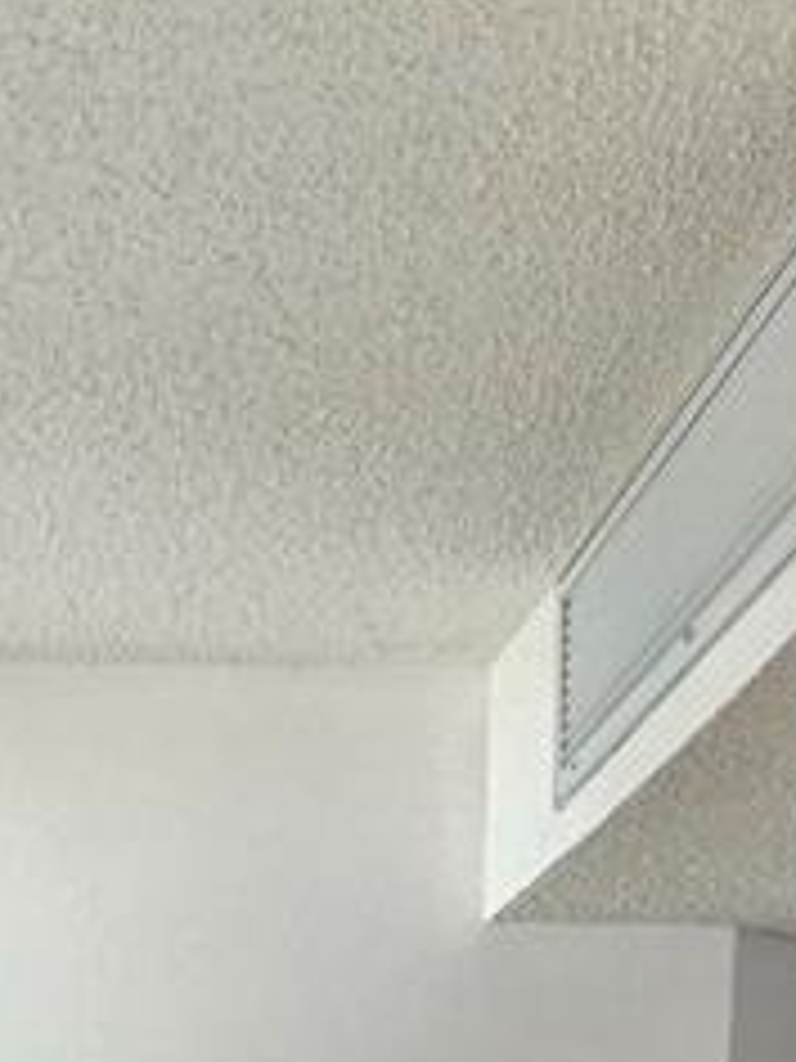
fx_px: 2024
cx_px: -67
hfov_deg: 21.2
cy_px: 1706
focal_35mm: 66
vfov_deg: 22.5
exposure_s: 1/60
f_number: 2.2
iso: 160
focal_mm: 2.2
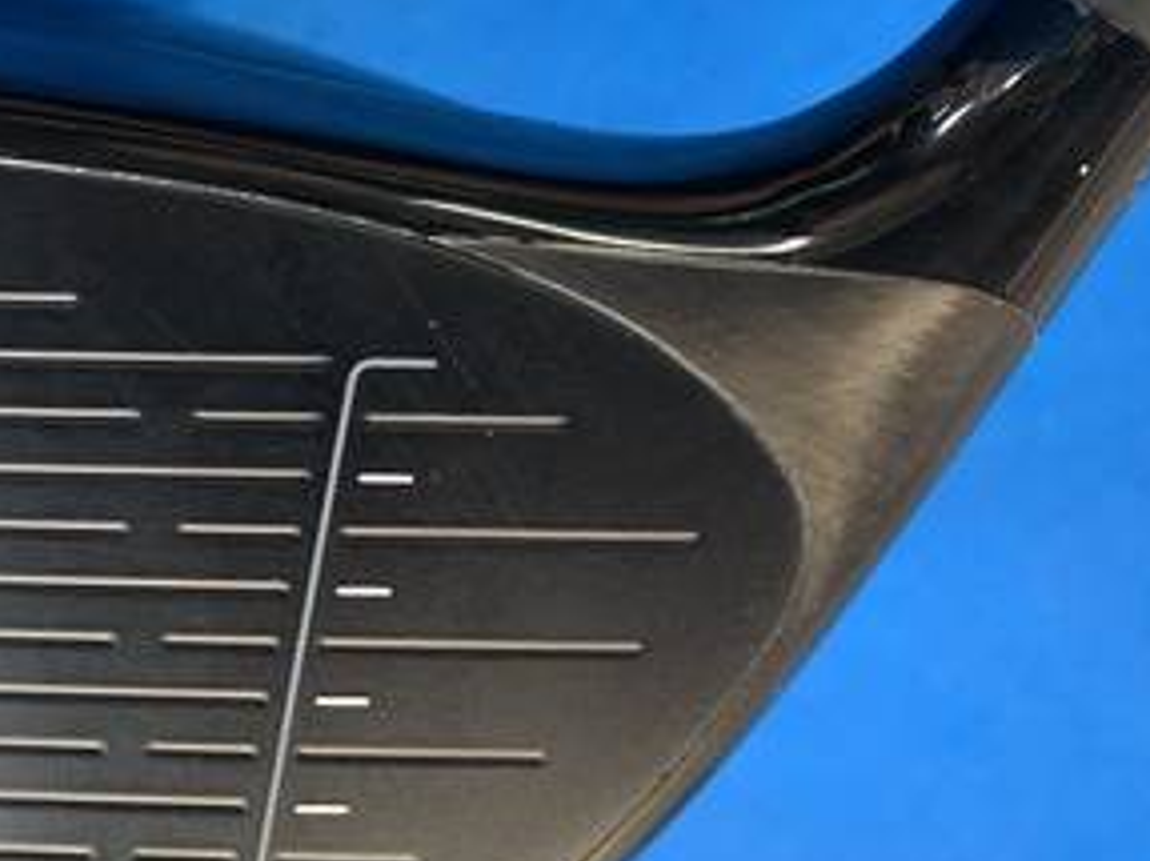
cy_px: 501
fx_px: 1926
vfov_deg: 25.2
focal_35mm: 58
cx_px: -84
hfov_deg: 30.1
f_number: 1.8
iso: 160
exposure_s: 1/60
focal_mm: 4.25
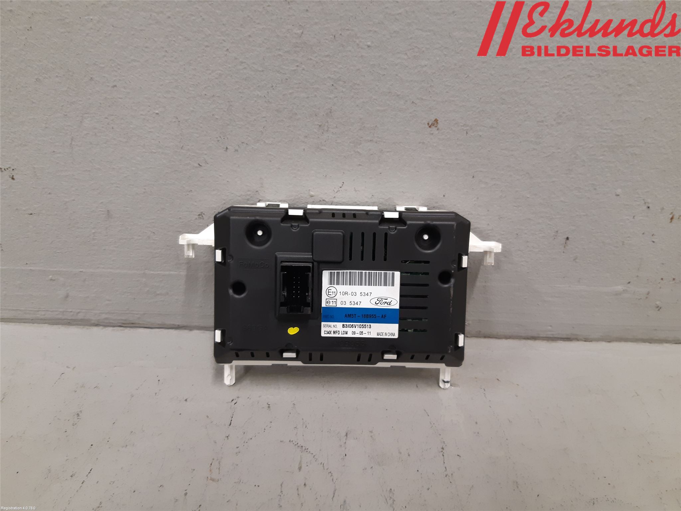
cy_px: 256
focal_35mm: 26
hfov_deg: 67.3
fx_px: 511
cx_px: 340
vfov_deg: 53.1
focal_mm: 3.93
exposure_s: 1/50
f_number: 1.7
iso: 125
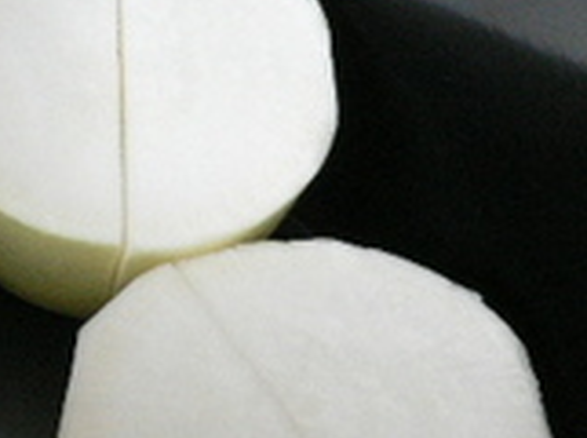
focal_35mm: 109
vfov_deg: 13.5
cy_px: 283
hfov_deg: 17.4
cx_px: -91
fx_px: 1844
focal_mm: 5.8
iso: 200
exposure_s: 1/13
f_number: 2.8
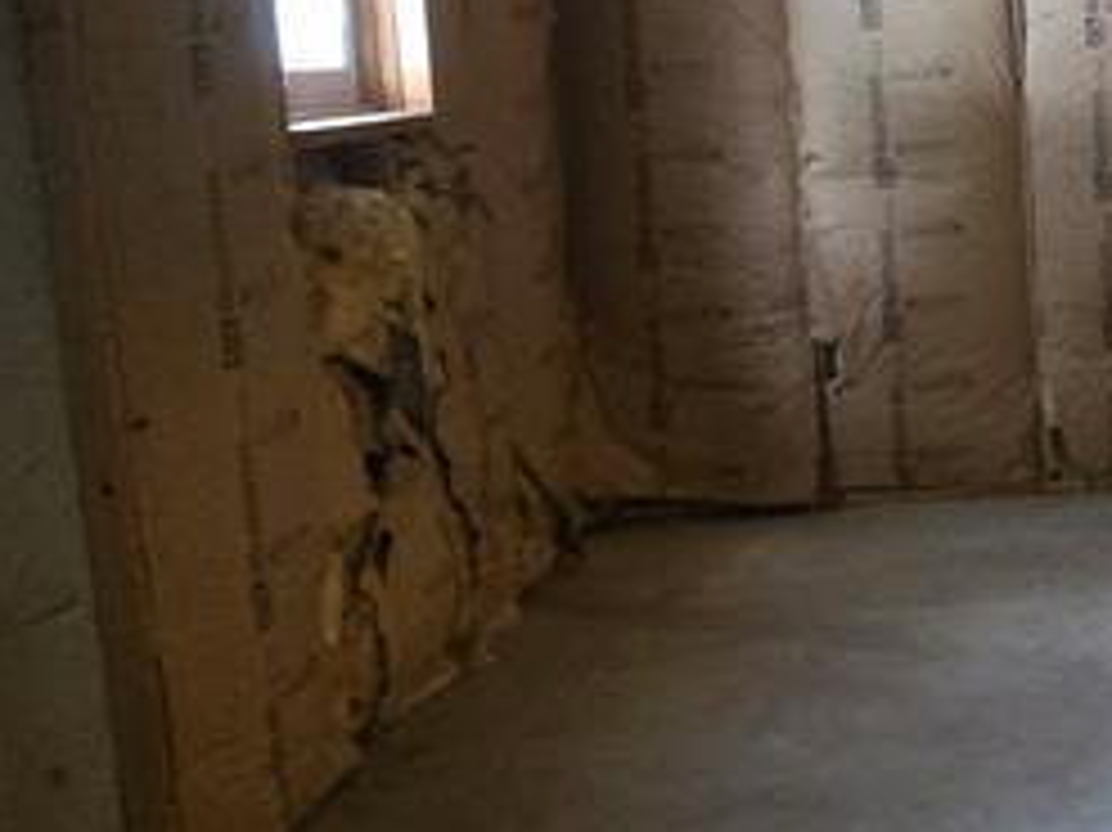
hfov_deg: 24.6
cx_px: 1783
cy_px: 337
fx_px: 1734
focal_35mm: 54
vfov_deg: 27.0
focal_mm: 2.2
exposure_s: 1/24
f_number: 2.2
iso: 1250
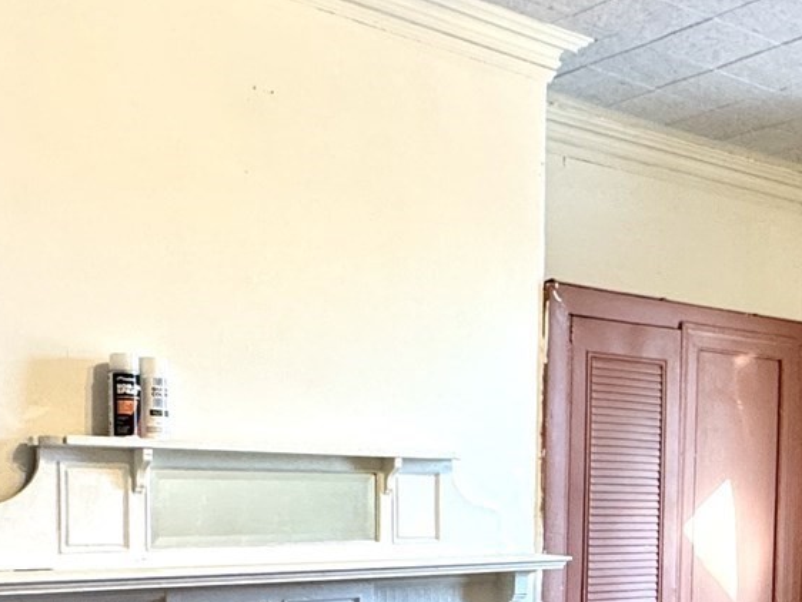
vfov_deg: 27.7
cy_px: 519
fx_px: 1182
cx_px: 735
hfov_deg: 35.1
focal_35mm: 51
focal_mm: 2.22
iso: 250
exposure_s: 1/120
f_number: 2.2
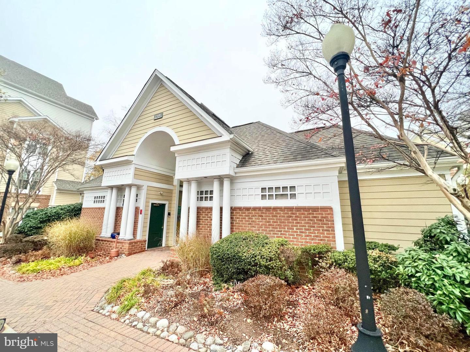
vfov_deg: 89.9
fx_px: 177
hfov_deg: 106.2
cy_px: 176
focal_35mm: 13
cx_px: 235
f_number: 1.8
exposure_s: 1/99
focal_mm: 1.57
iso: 125
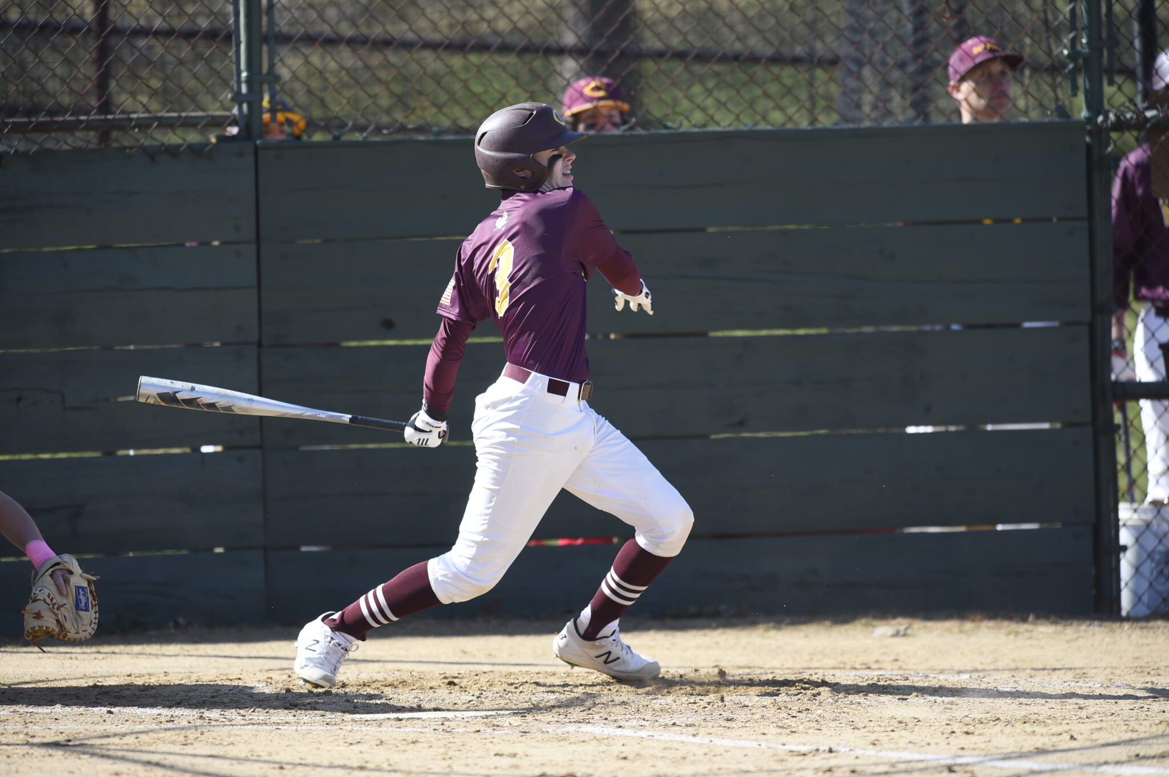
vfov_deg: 3.3
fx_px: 13624
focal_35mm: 420
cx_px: 584
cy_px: 388
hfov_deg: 4.9
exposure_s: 1/1600
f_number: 4
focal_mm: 420
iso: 400
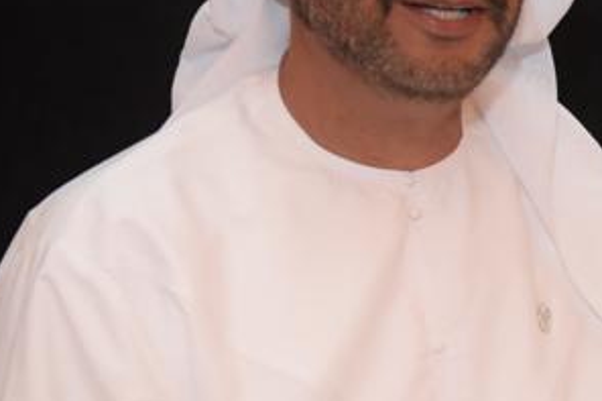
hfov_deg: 11.8
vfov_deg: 8.3
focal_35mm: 166
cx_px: 913
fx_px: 2774
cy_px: 229
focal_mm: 48
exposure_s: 1/50
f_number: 3.5
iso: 2000
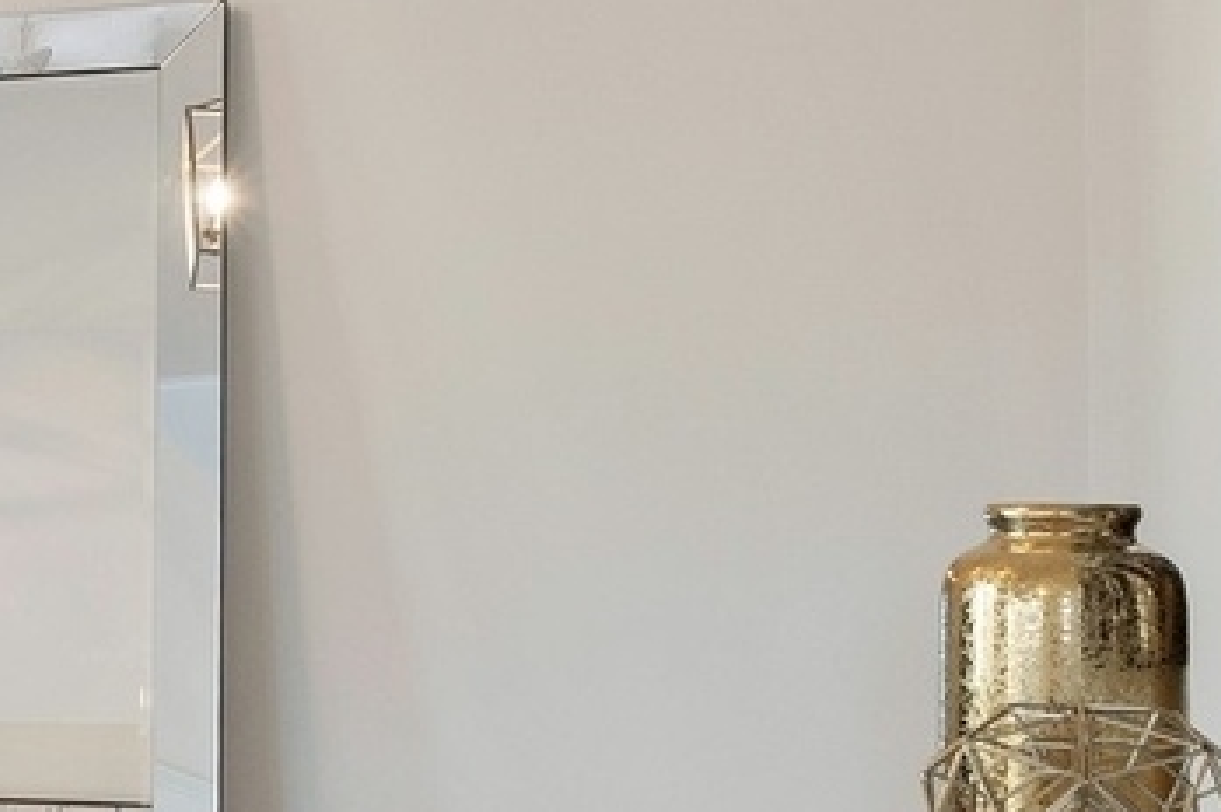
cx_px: -1218
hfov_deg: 16.6
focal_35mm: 93
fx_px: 3151
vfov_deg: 14.6
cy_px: 598
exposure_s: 1/3
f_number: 8
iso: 200
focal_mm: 20
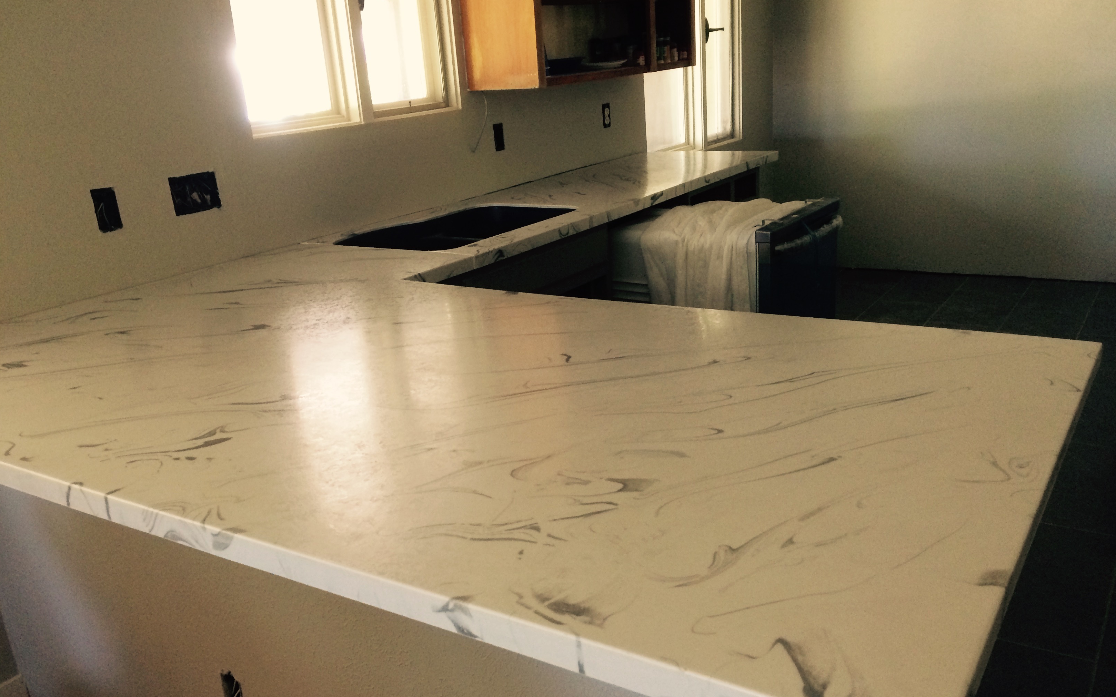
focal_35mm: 31
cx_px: 558
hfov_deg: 61.2
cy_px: 369
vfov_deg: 40.6
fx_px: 943
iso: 160
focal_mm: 4.15
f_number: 2.2
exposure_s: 1/30
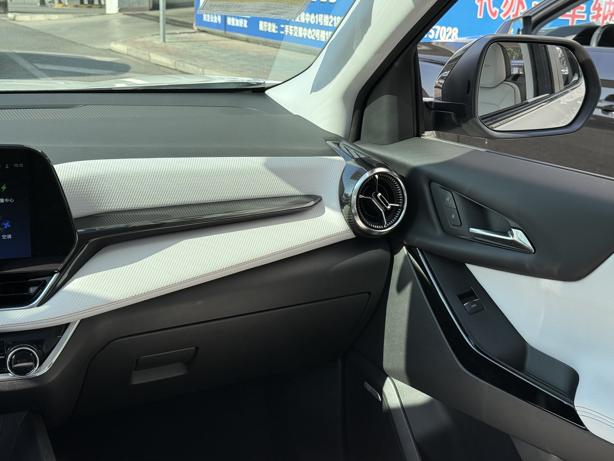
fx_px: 851
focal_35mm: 48
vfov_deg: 30.3
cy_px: 230
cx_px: 307
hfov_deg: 39.7
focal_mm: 6.76
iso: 64
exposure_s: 1/1133
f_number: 1.78
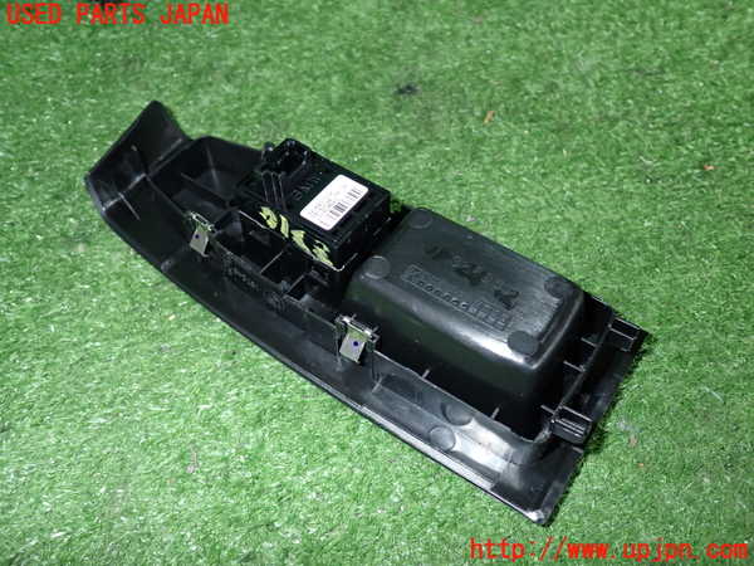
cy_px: 283
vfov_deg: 46.8
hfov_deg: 60.0
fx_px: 653
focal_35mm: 30
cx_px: 377
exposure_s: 1/30
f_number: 6.3
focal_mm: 5.4
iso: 200
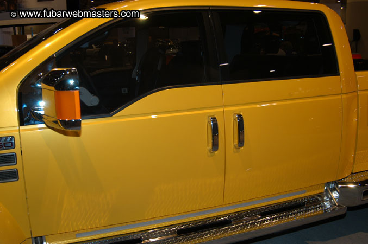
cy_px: 122
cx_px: 184
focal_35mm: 36
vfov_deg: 36.8
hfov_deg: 53.2
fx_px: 368
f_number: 5
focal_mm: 24
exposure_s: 1/60
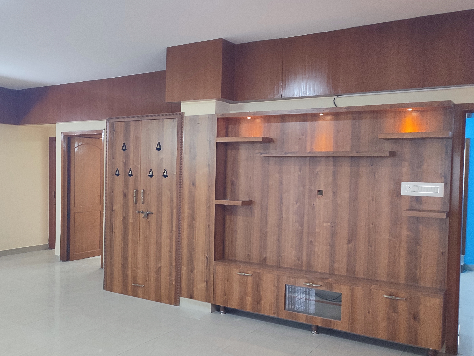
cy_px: 189
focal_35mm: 36
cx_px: 149
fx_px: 493
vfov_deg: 39.6
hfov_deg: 50.2
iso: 411
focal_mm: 6.04
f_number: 1.9
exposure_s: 1/25
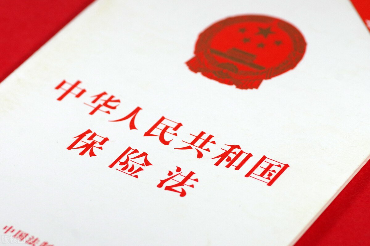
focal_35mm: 150
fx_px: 1541
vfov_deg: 9.1
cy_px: 123
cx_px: 185
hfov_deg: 13.7
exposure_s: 1/125
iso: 800
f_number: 5.6
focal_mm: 100
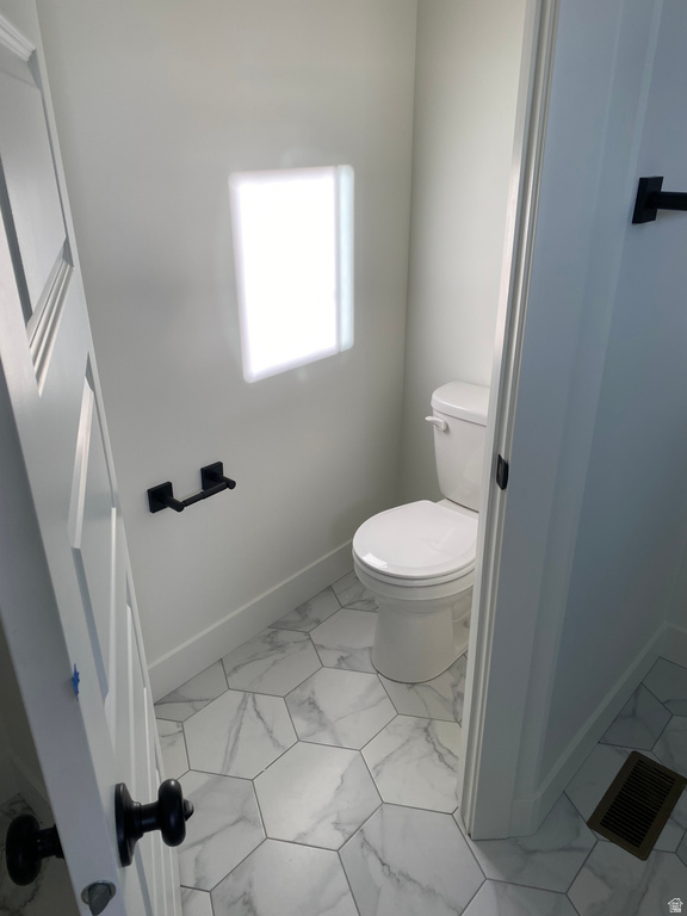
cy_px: 458
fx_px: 688
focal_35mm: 26
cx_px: 344
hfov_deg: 53.1
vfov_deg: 67.3
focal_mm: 4.25
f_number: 1.8
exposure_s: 1/404
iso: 32
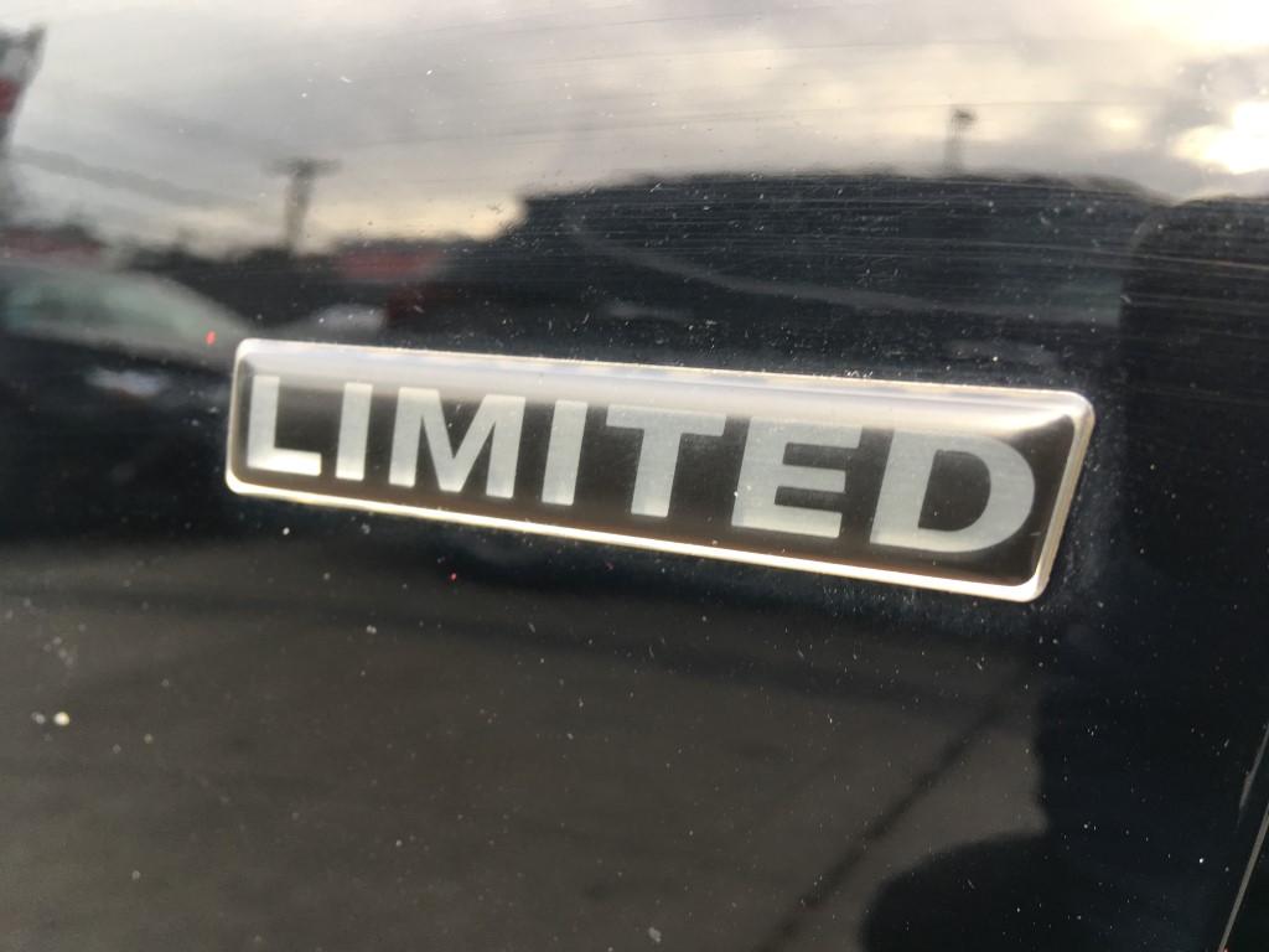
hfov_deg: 61.7
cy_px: 476
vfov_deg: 48.2
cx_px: 634
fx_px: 1063
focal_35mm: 29
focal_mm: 4.15
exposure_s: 1/60
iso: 32
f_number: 2.2
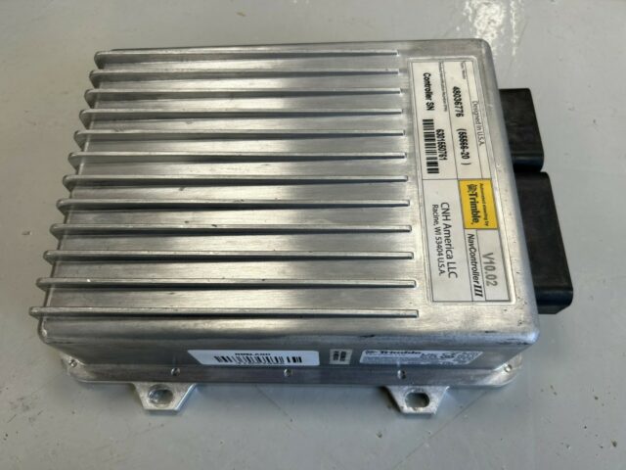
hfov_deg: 67.3
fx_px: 470
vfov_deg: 53.1
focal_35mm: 26
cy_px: 235
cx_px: 313
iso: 32
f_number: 1.5
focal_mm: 5.7
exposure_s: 1/100
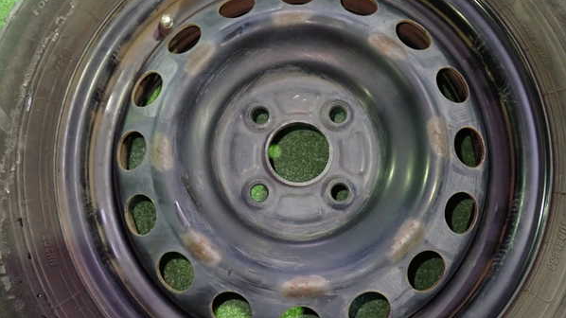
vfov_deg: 33.7
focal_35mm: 35
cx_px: 283
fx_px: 525
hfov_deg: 56.6
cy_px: 154
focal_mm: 5.79
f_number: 2.4
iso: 800
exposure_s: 1/20
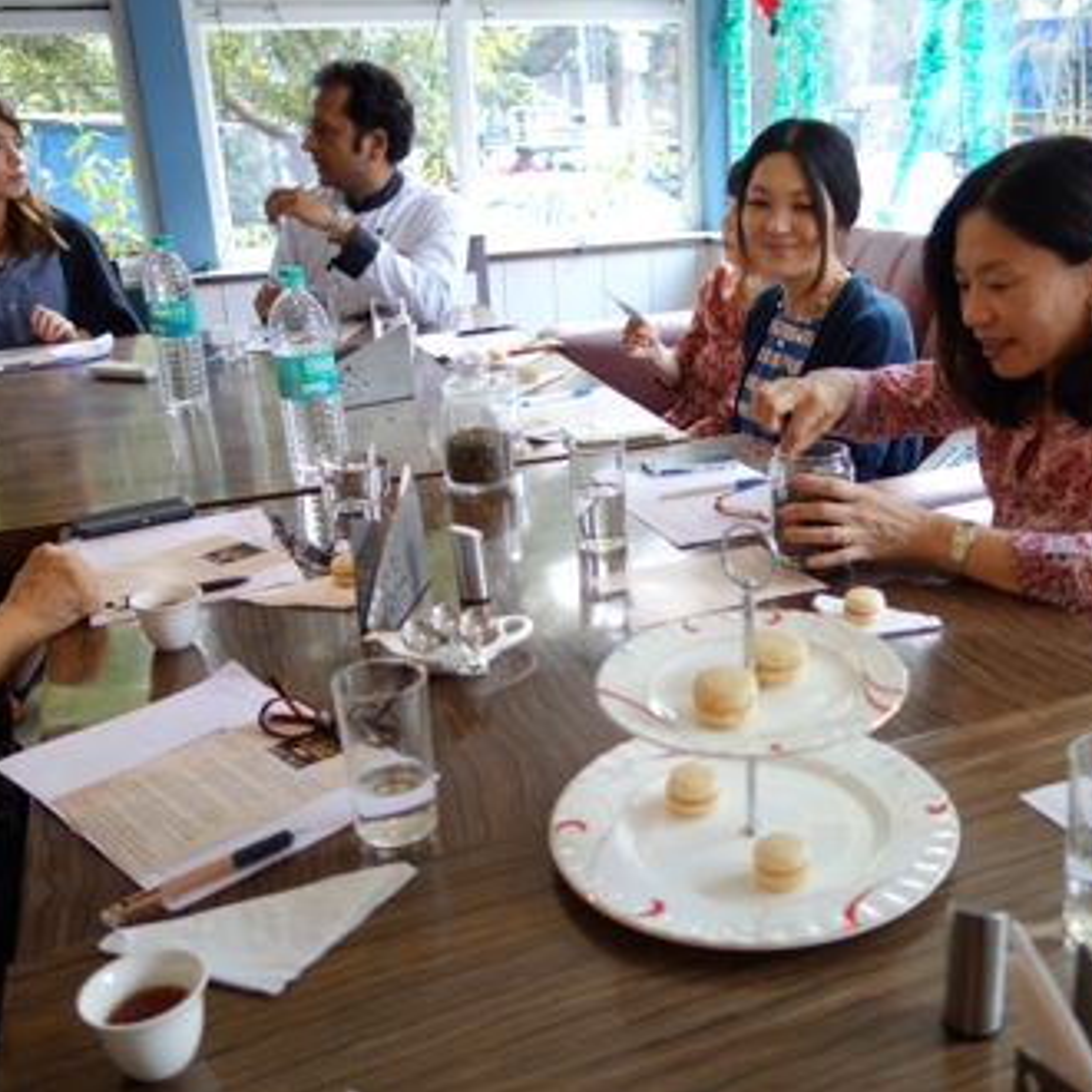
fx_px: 1285
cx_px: 698
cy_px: 544
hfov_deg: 45.6
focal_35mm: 36
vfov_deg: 46.0
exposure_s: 1/100
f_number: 1.8
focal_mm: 10.4
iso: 320
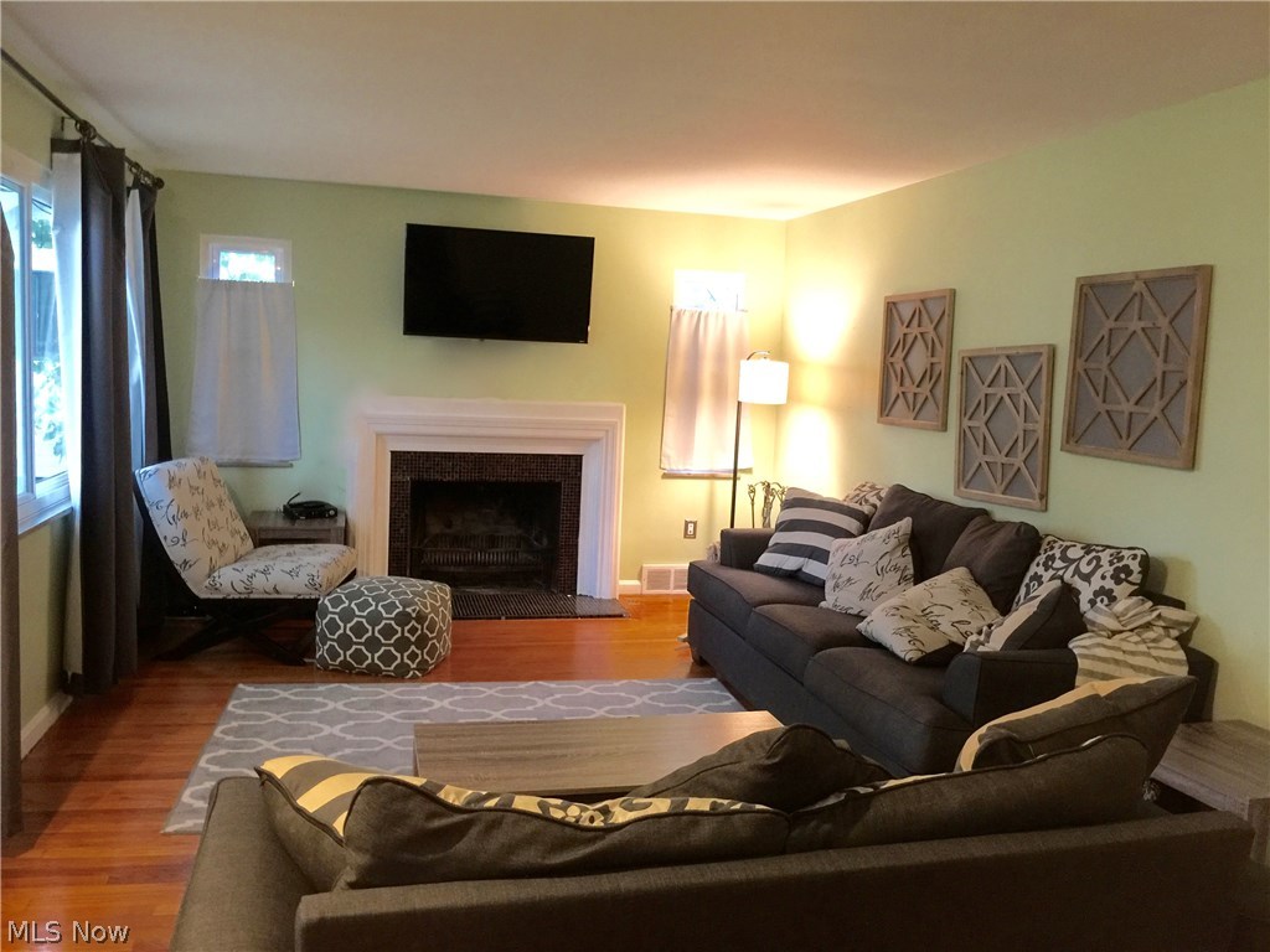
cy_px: 476
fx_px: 1064
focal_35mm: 29
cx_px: 635
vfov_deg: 48.2
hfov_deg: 61.7
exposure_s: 1/10
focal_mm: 4.15
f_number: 2.2
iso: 100
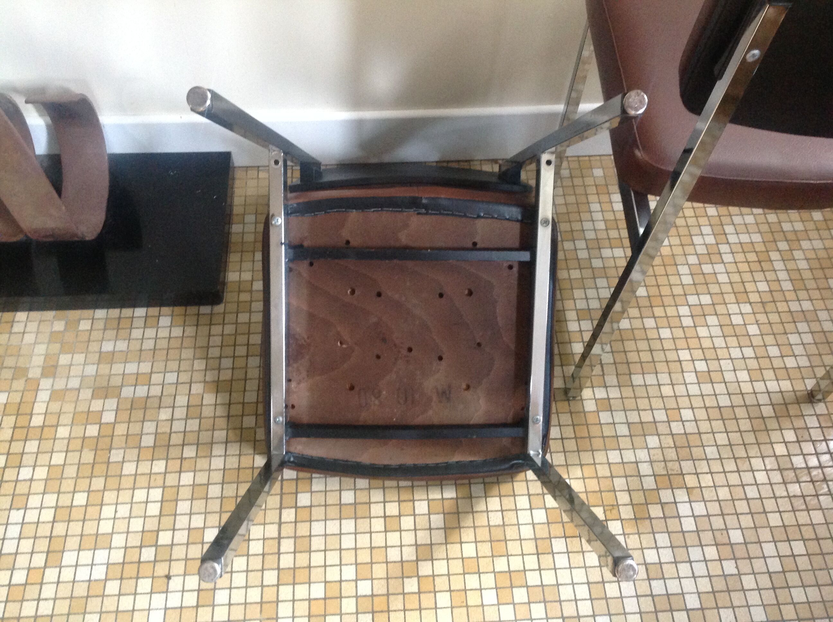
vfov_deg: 40.6
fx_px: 841
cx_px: 416
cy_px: 311
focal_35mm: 35
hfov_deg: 52.7
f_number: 2.4
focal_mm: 4.28
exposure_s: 1/15
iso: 320
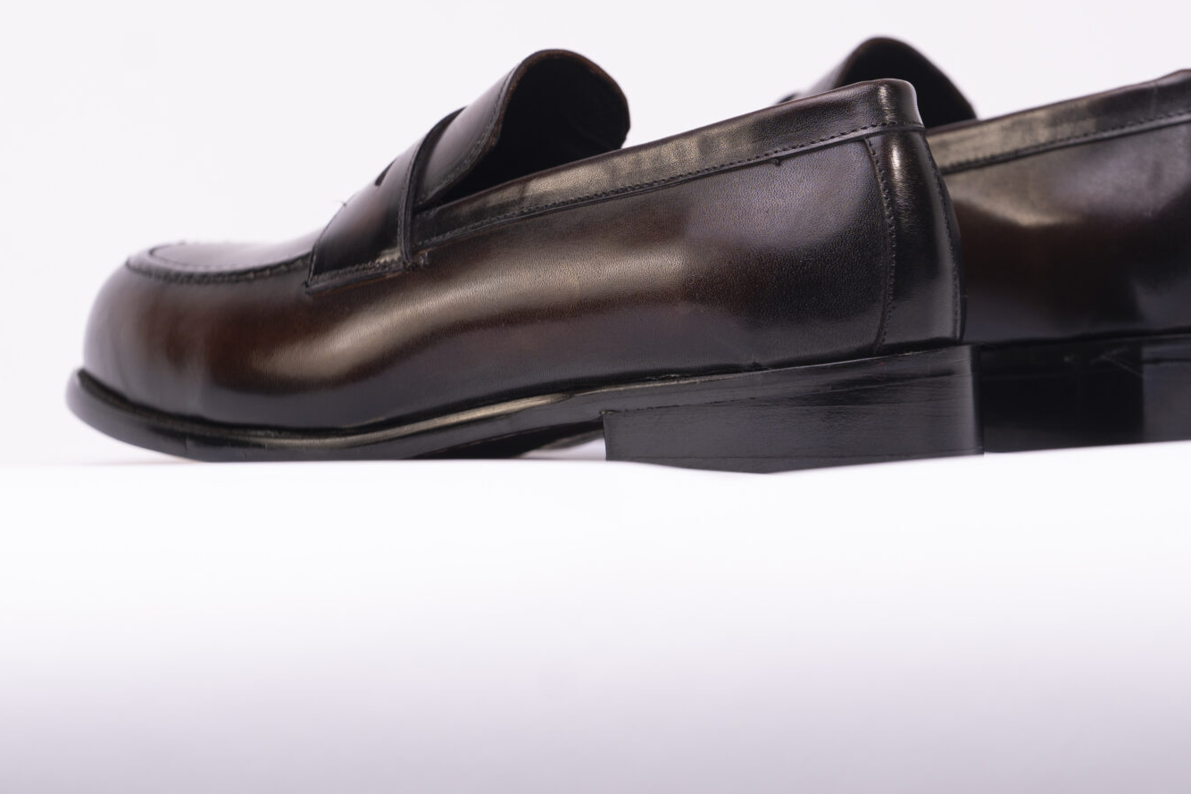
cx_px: 796
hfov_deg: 5.4
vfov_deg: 3.6
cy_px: 43
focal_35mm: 380
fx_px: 12569
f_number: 5
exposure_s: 1/100
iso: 100
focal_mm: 198
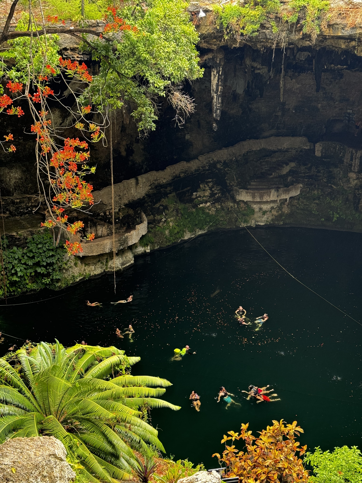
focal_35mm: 48
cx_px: 181
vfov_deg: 39.7
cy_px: 242
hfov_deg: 30.3
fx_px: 669
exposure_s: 1/83
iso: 100
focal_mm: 6.76
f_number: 1.78
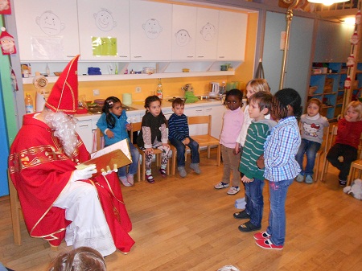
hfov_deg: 61.7
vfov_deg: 48.2
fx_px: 303
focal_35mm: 29
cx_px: 181
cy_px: 136
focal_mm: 5.1
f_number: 3.4
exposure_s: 1/25
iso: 500
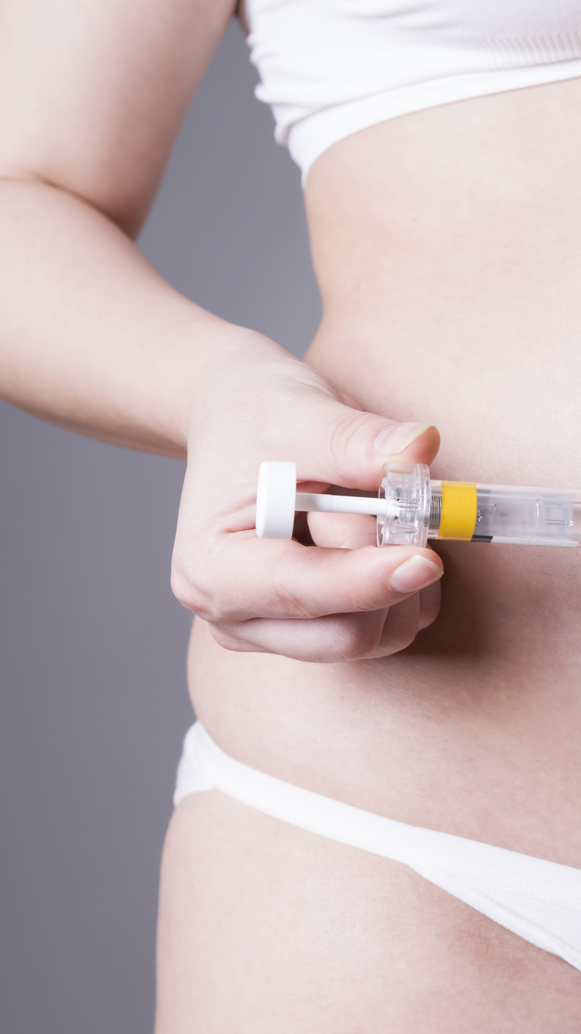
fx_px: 1945
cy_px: 517
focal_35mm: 71
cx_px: 630
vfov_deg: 29.7
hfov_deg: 16.5
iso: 200
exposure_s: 1/80
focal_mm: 45
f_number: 7.1
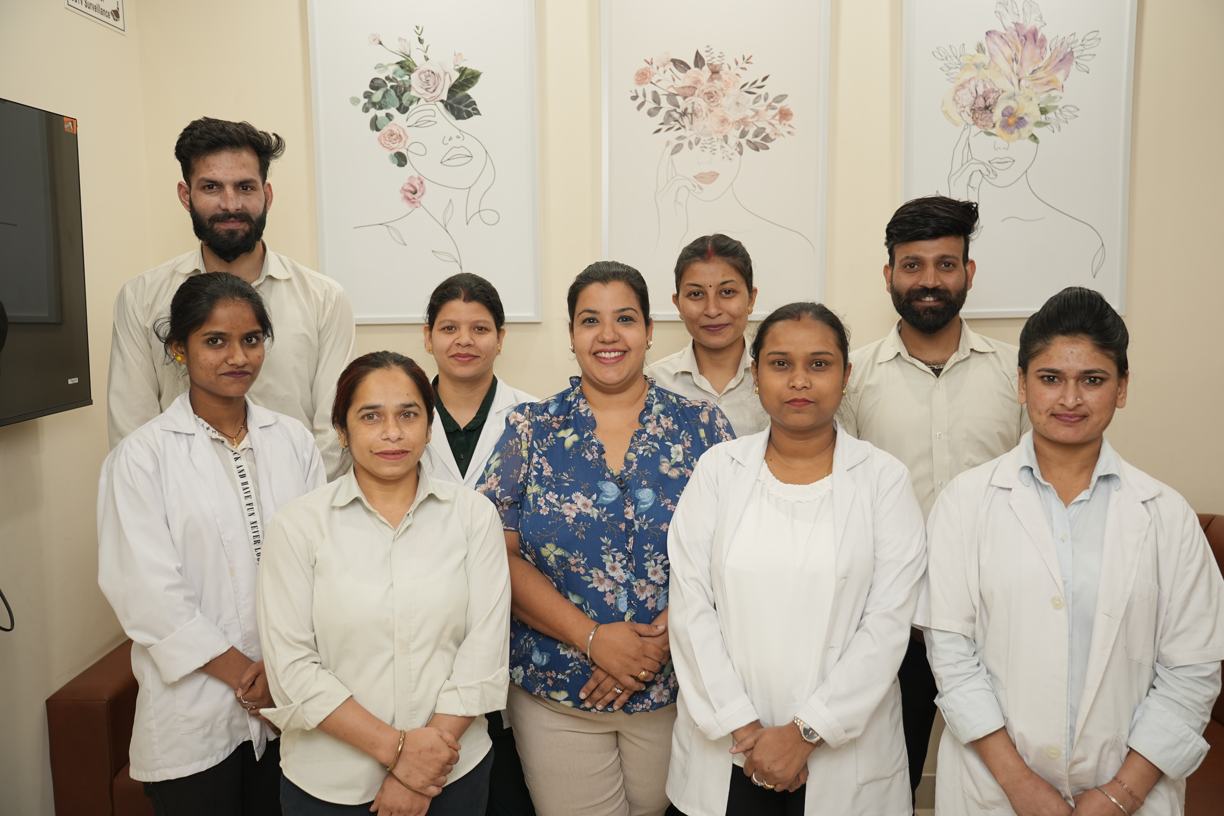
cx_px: 612
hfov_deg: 60.3
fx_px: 1054
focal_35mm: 31
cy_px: 408
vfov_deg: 42.3
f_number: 2.8
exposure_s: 1/100
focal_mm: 31
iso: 320
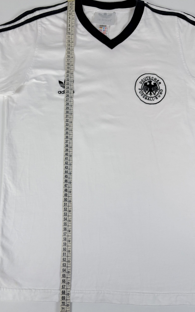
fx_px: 238
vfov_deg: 66.5
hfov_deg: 44.3
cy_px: 154
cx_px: 78
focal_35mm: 28
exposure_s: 1/419
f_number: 1.6
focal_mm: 5.96
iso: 50
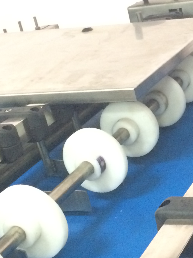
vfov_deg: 24.7
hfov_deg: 18.0
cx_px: 216
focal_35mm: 79
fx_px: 587
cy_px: 117
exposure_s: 1/15
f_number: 2.2
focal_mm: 4.15
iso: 320
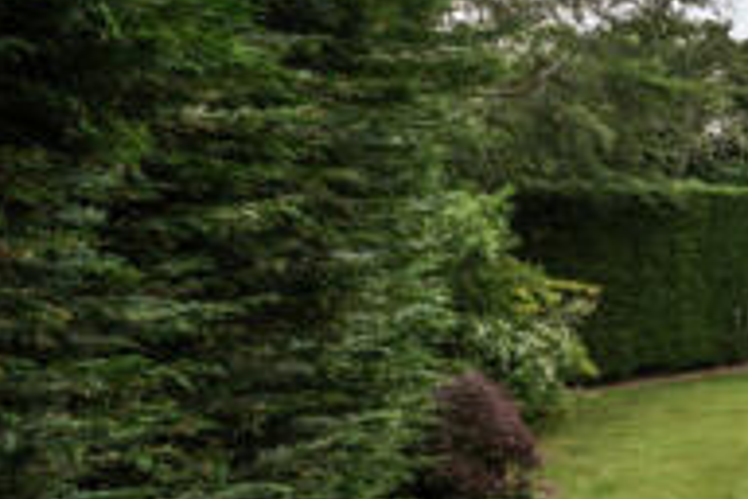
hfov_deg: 29.7
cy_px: 236
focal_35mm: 41
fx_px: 852
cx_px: 1104
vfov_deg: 32.6
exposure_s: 1/60
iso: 400
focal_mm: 12
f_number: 8
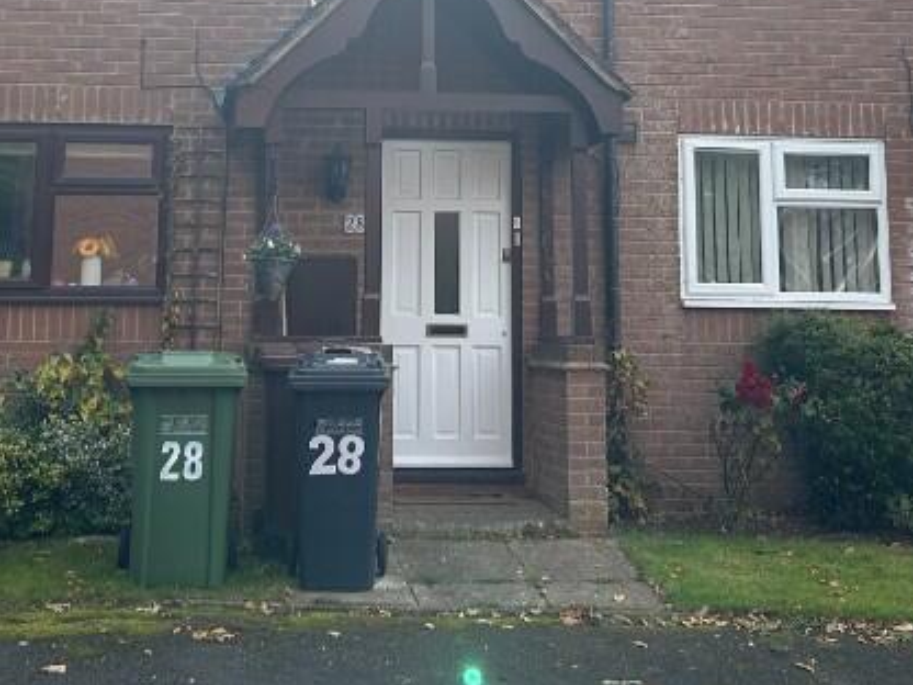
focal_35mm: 64
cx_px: 419
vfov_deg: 22.3
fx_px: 1688
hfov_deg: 30.3
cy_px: 37
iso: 50
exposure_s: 1/1972
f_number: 1.5
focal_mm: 5.7
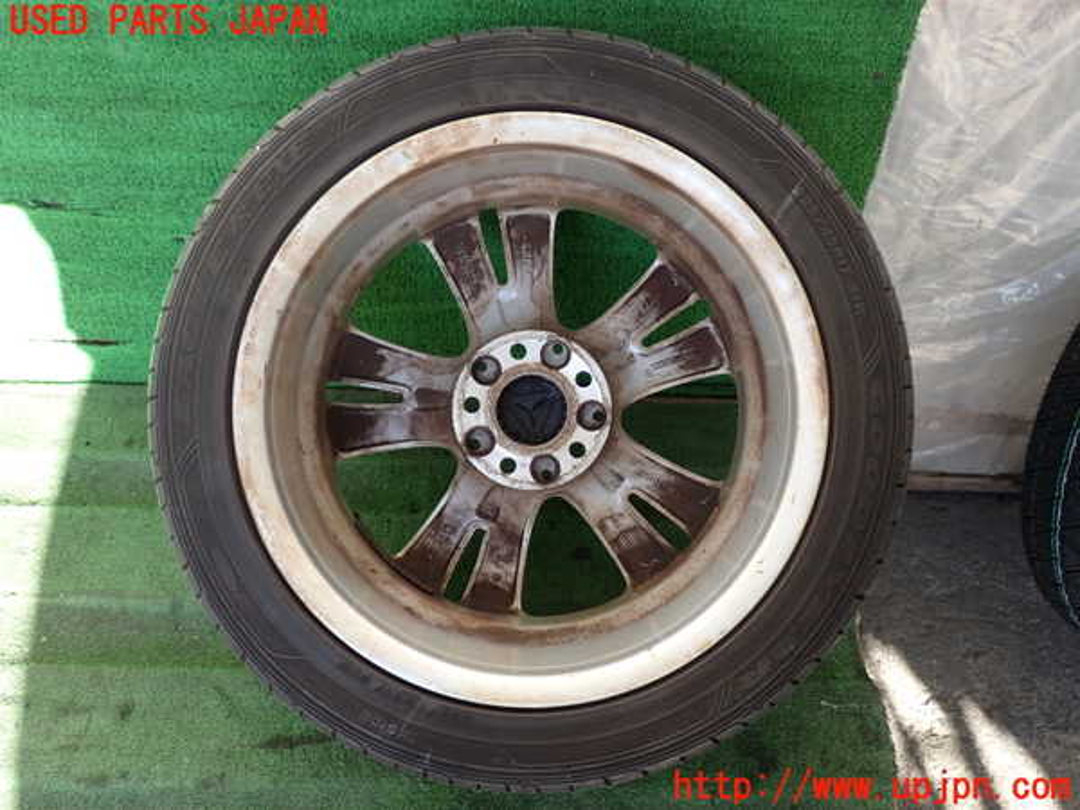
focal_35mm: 36
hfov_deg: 51.4
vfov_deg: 39.7
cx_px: 540
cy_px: 405
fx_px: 1123
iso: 160
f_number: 2.5
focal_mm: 6.37
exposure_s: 1/125
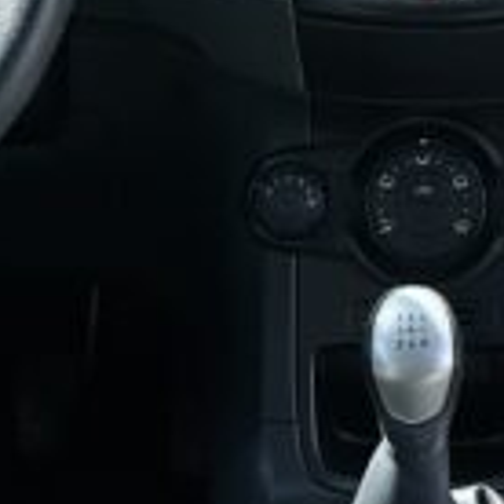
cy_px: -215
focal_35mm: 123
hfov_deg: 14.0
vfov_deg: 13.5
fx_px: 2026
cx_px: 449
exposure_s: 1/1083
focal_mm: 6.86
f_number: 1.78
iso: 80
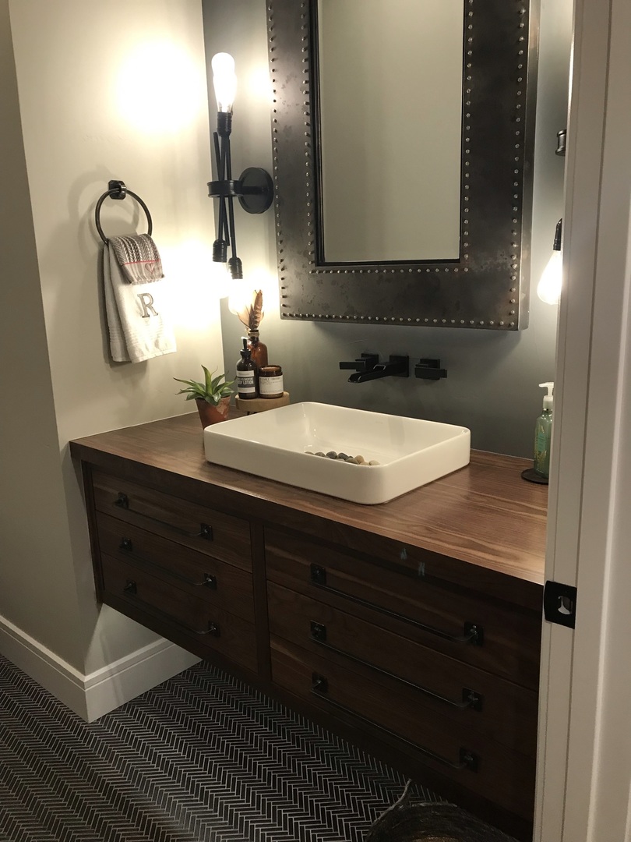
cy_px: 421
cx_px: 316
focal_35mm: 28
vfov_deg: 63.4
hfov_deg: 49.7
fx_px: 681
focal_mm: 3.99
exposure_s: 1/15
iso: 40
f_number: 1.8
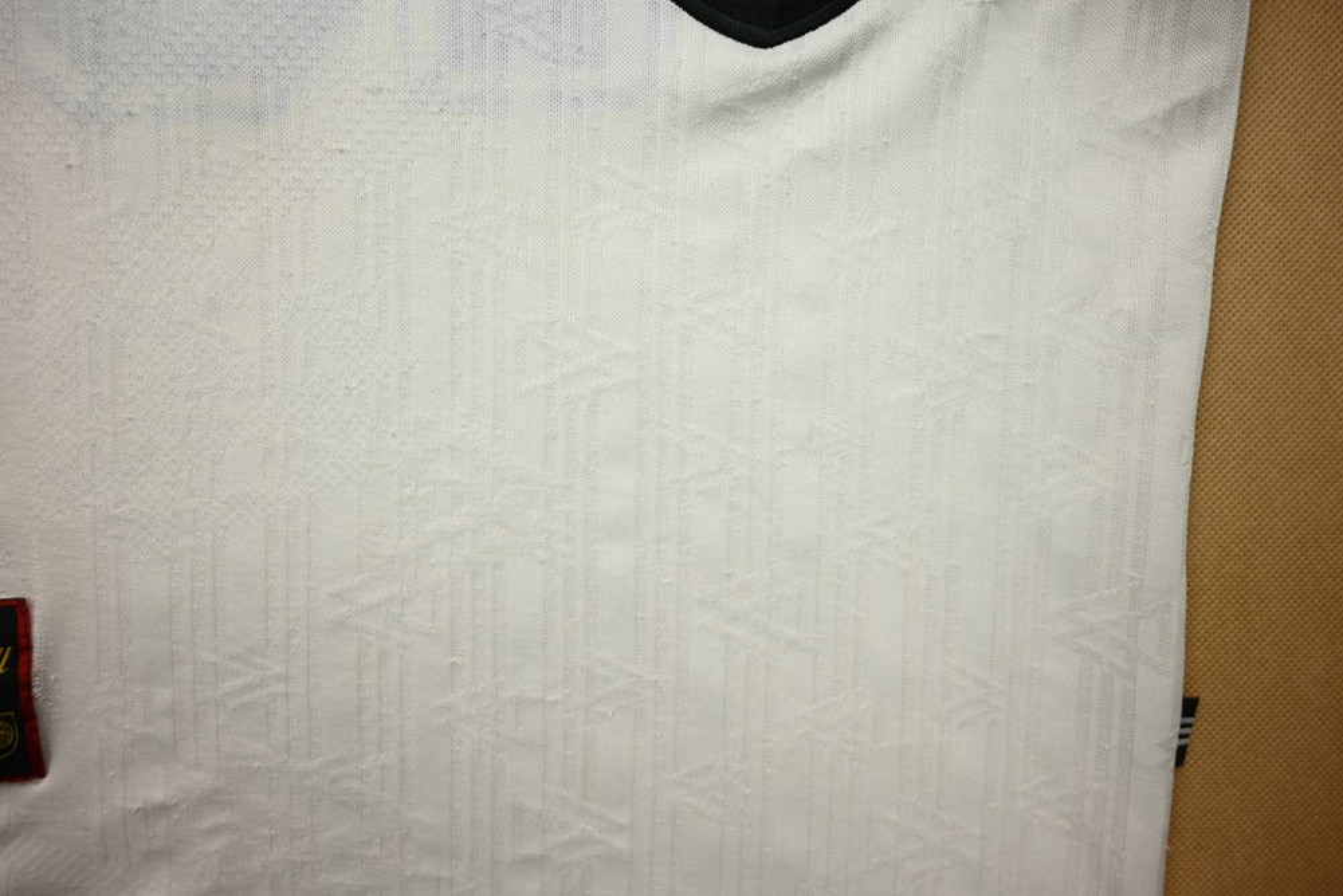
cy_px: 448
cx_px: 672
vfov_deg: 53.2
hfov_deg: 73.7
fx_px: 896
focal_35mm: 24
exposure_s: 1/180
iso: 200
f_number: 4.8
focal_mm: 24
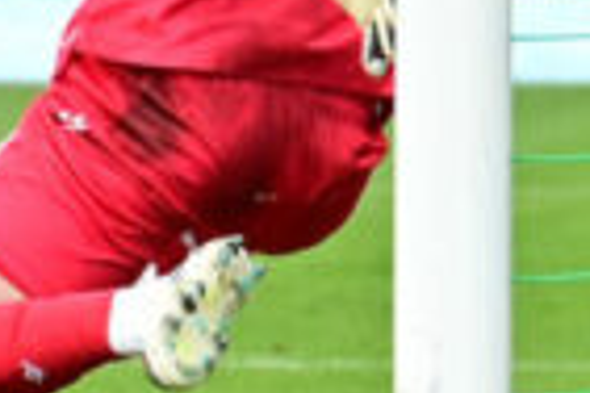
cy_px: -125
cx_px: -711
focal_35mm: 615
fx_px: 10078
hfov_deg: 3.3
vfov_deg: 2.2
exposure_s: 1/2000
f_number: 4
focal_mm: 125
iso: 2500
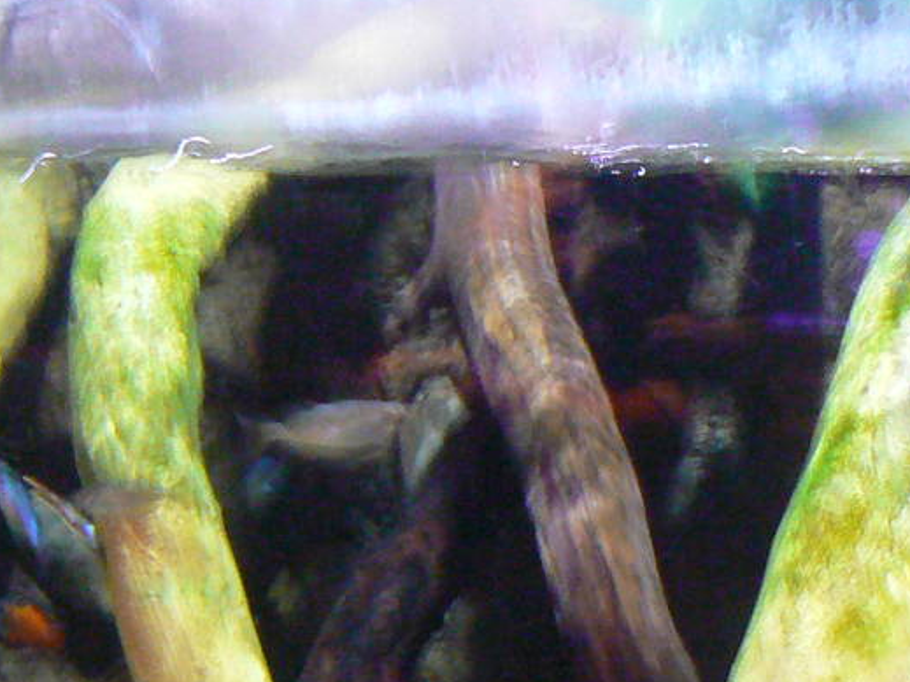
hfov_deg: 17.6
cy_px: 759
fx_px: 2917
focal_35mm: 111
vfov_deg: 13.1
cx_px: 205
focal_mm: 6
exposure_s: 1/5
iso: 200
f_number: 2.8
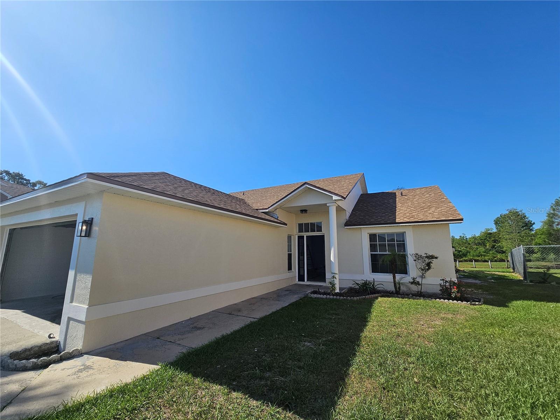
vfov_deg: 89.9
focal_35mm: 13
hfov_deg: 106.2
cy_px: 210
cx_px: 280
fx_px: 210
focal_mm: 2.2
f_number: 2.2
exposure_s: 1/2752
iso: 50
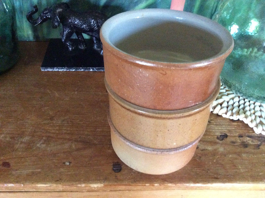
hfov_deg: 56.9
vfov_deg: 44.1
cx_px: 132
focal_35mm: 32
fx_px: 245
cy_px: 99
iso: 640
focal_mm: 3.3
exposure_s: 1/17
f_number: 2.4
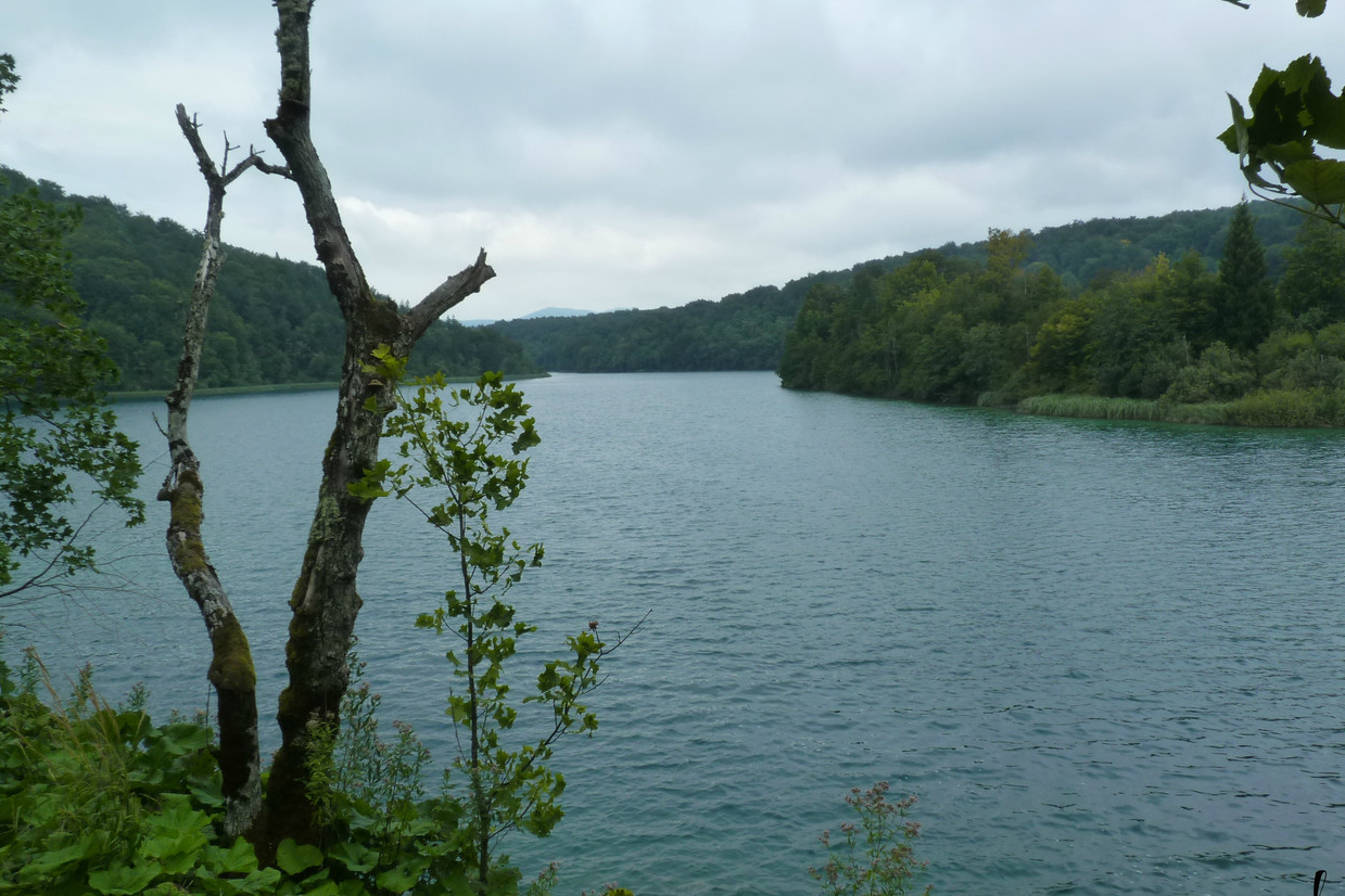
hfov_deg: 63.6
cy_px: 449
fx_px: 1083
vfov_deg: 45.0
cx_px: 693
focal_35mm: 29
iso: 125
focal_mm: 4.8
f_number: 5.6
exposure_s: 1/200
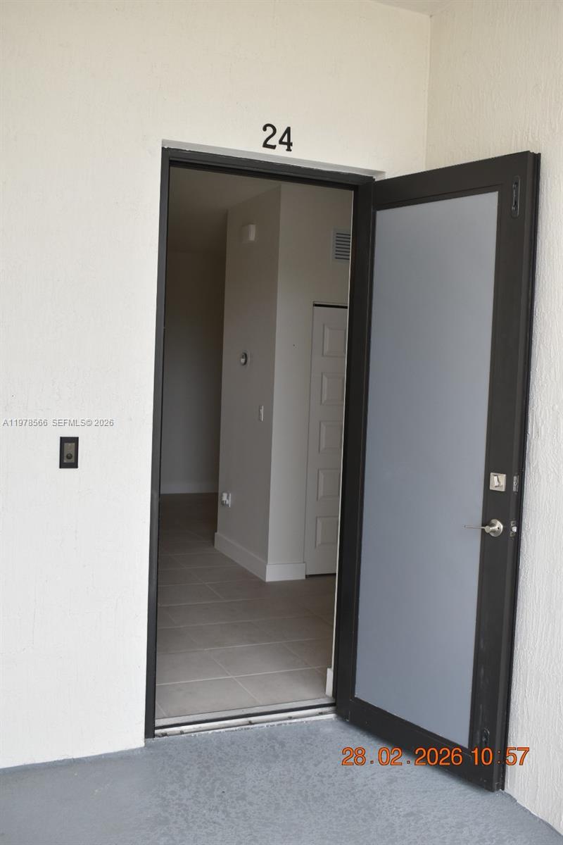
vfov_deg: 53.1
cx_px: 282
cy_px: 422
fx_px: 844
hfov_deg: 36.9
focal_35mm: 36
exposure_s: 1/160
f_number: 6.3
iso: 400
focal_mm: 24
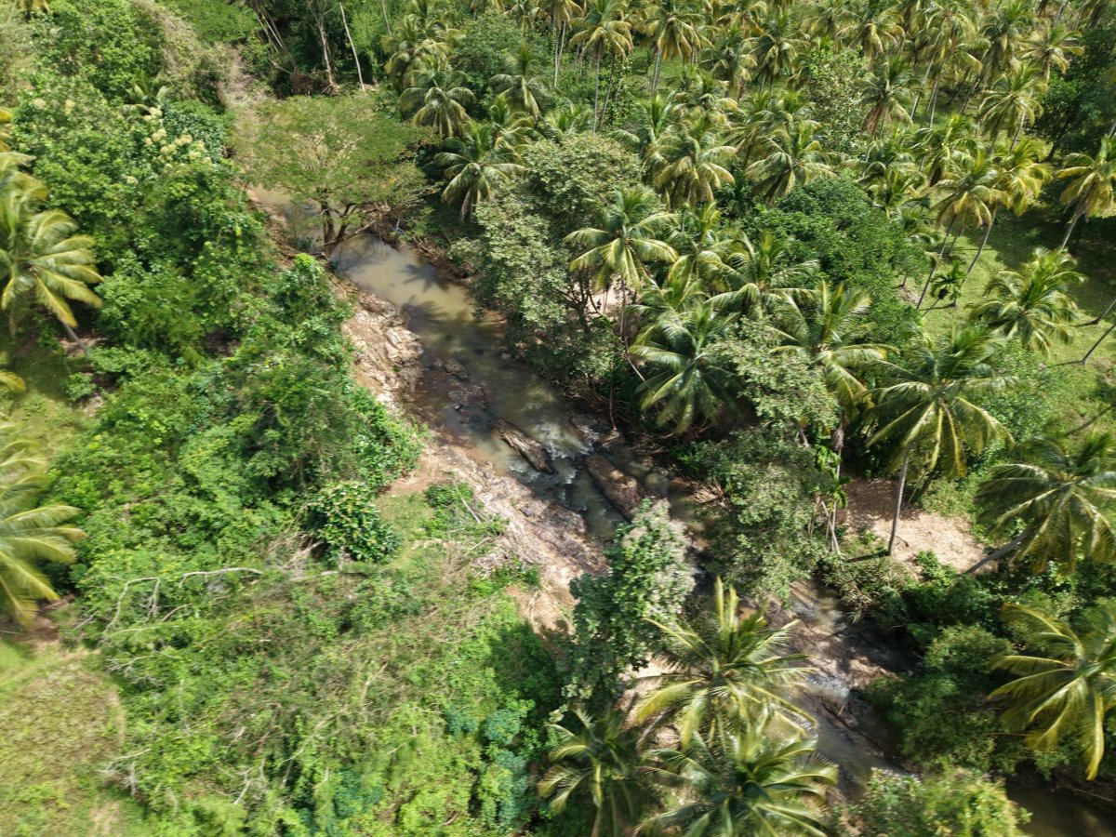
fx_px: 774
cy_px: 418
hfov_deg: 71.6
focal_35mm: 24
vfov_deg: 56.8
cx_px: 558
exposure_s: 1/30
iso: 100
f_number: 1.8
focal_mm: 8.67
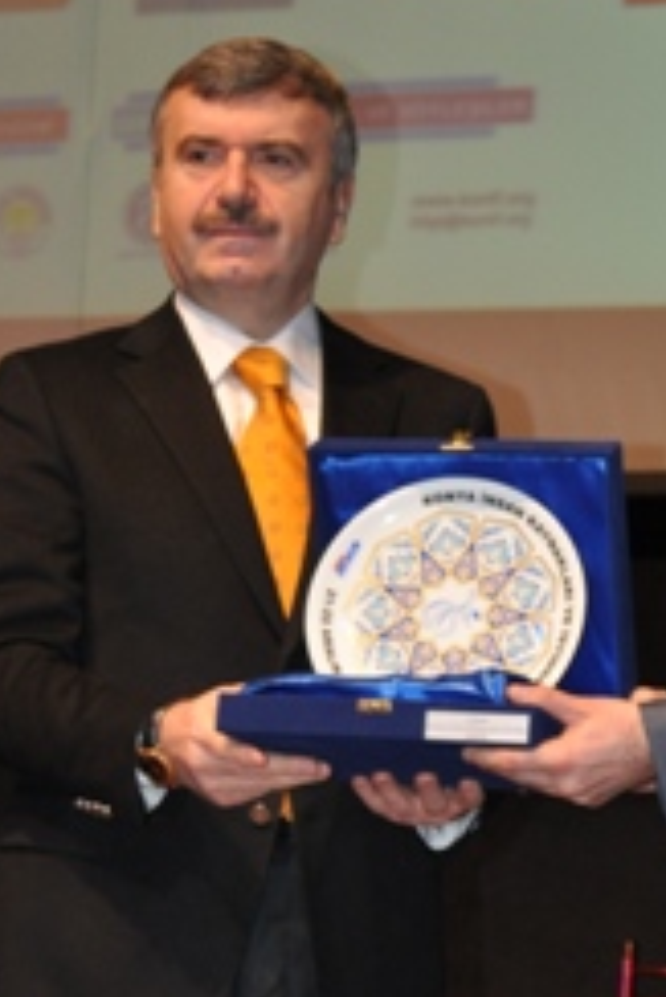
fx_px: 3658
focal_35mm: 132
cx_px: 580
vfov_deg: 15.4
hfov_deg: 10.4
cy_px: 805
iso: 800
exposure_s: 1/60
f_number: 5.3
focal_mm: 48
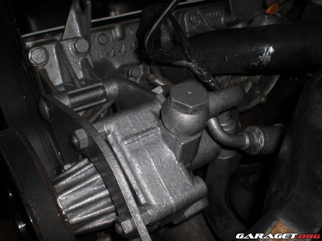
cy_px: 120
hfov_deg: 49.0
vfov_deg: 37.7
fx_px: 353
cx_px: 161
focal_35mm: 38
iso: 64
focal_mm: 6.3
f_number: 5.6
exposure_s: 1/30
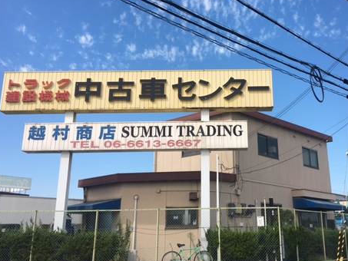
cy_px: 100
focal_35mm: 41
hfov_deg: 45.4
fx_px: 412
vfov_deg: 35.0
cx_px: 216
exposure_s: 1/1570
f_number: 2.2
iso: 25
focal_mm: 4.15
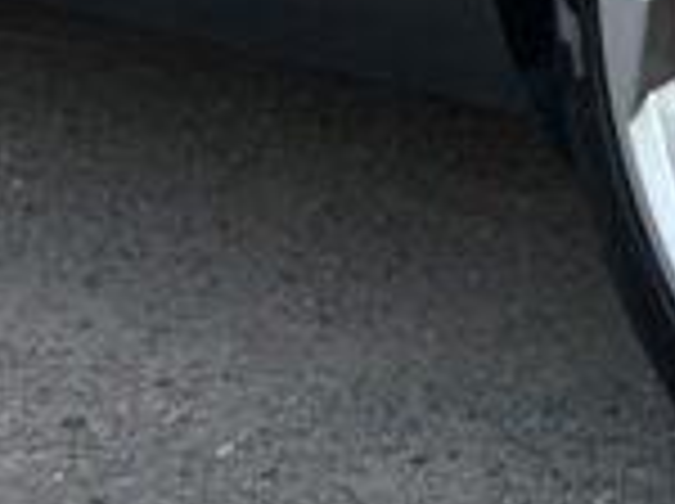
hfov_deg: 5.9
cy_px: -720
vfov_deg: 4.4
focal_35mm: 328
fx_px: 6386
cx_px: 1508
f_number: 1.78
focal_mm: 6.86
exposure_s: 1/219
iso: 80
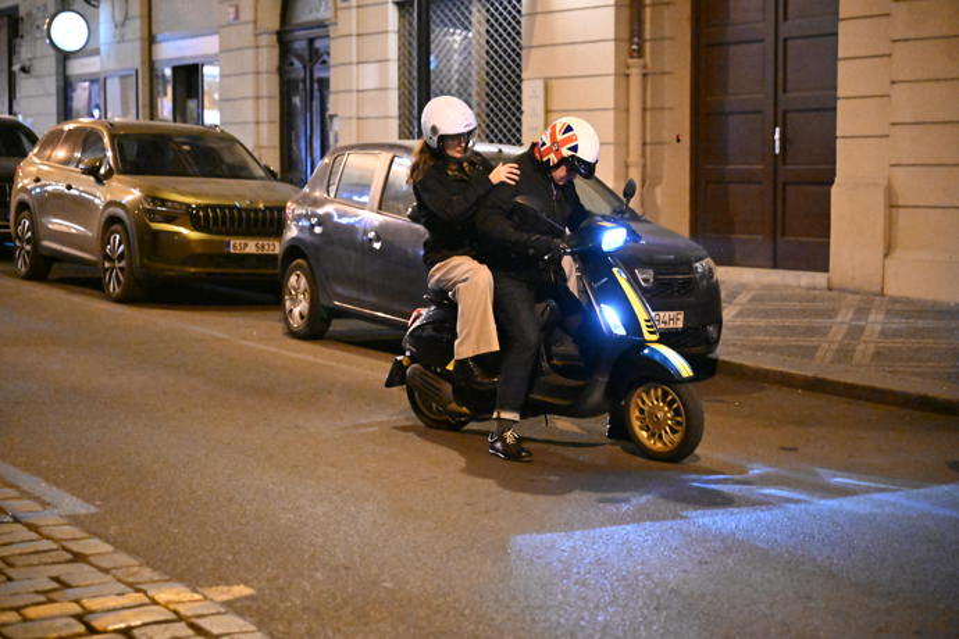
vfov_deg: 19.5
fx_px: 1865
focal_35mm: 70
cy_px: 320
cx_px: 480
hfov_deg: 28.8
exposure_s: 1/125
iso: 25600
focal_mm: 70
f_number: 2.8
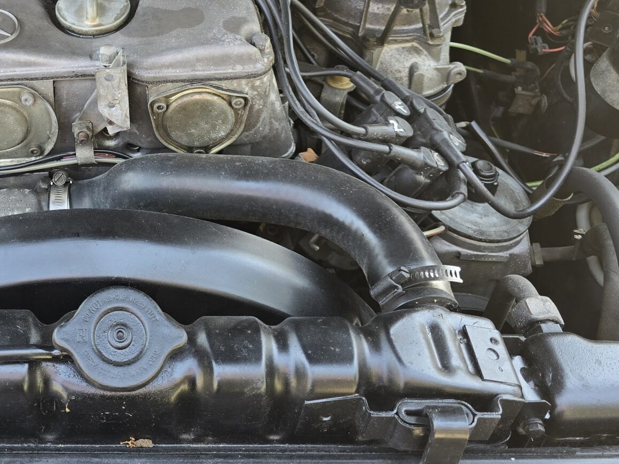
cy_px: 23
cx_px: 94
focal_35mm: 51
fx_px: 912
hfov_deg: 35.8
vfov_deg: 27.3
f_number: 1.7
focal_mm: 6.3
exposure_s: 1/180
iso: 64
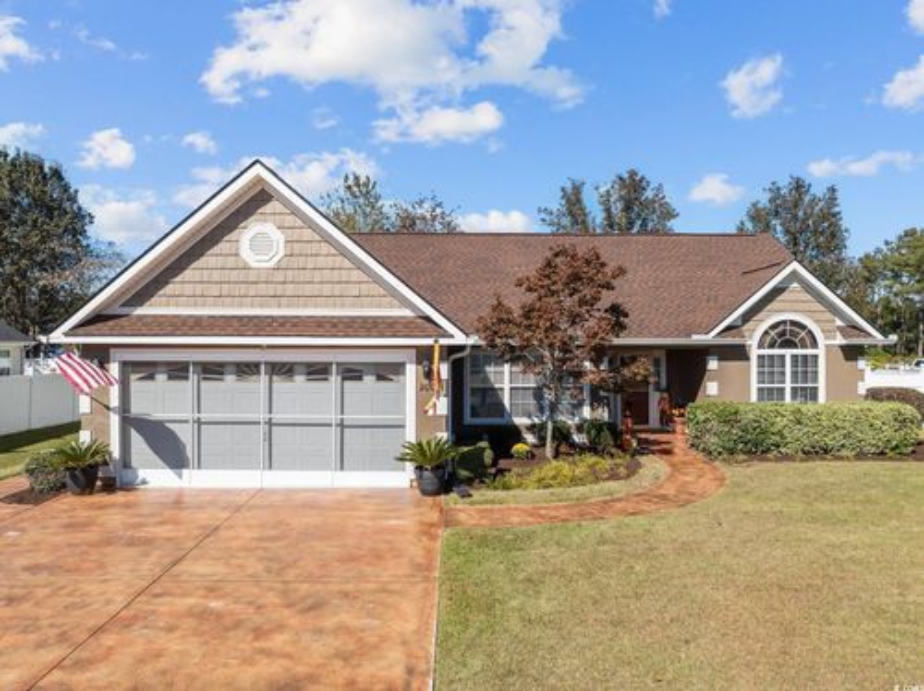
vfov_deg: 56.7
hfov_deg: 71.6
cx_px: 462
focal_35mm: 24
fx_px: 640
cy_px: 346
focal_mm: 12.29
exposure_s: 1/3200
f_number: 2.8
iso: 160
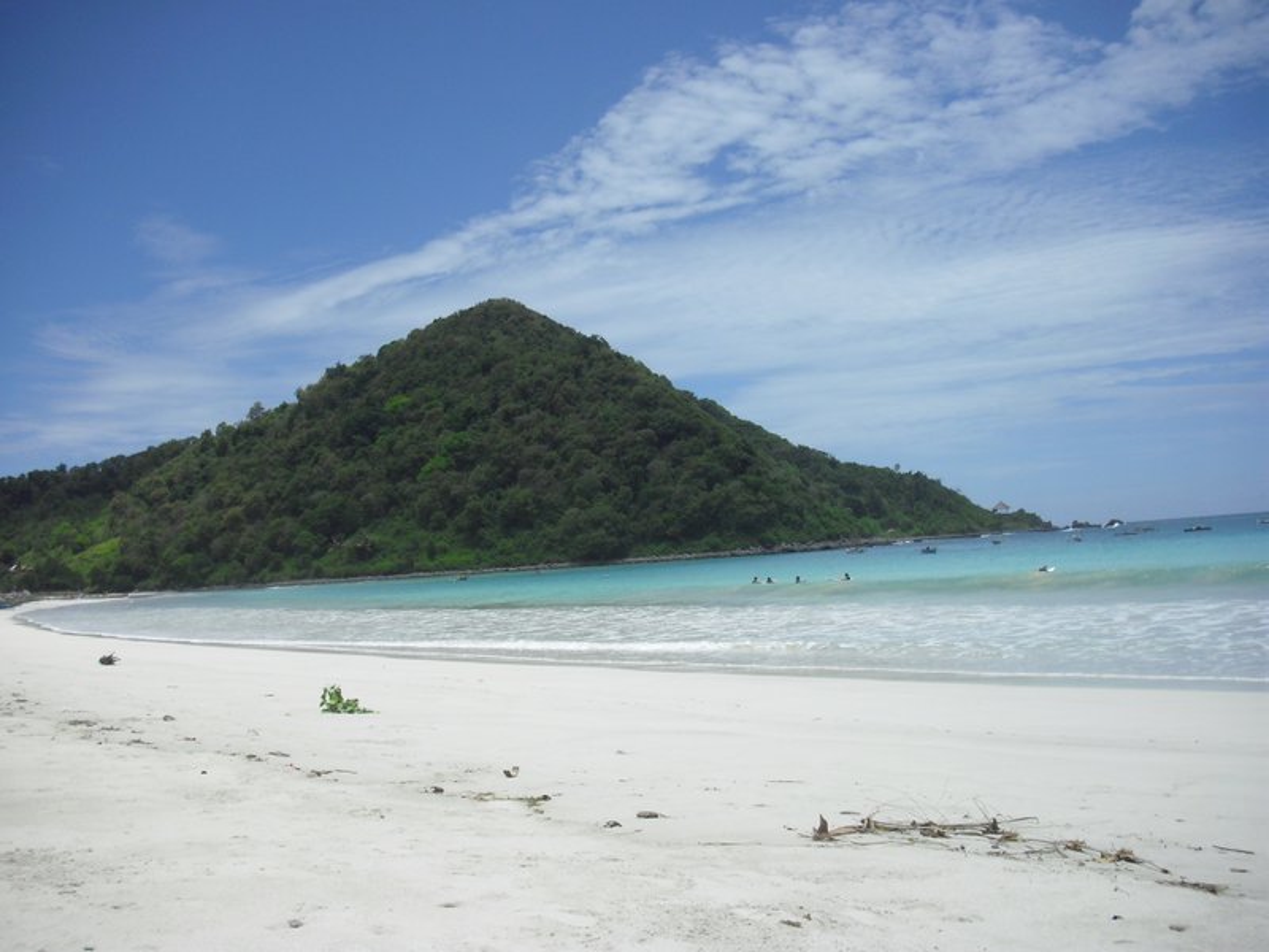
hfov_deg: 49.0
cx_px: 634
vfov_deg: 37.7
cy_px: 476
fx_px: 1393
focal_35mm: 38
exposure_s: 1/640
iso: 100
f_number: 8
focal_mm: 6.2
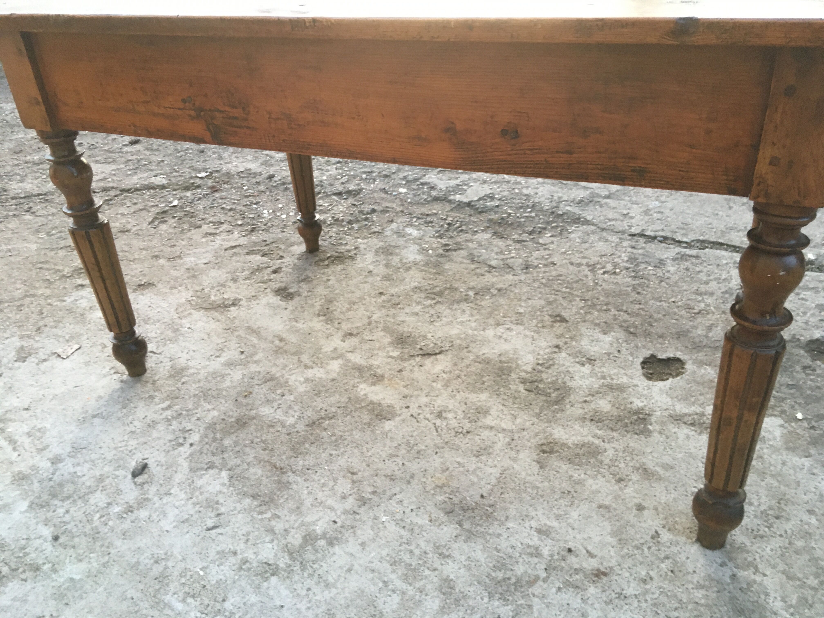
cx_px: 412
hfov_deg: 61.7
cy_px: 309
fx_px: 690
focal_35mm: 29
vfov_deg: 48.2
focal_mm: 4.15
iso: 200
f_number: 2.2
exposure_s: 1/33
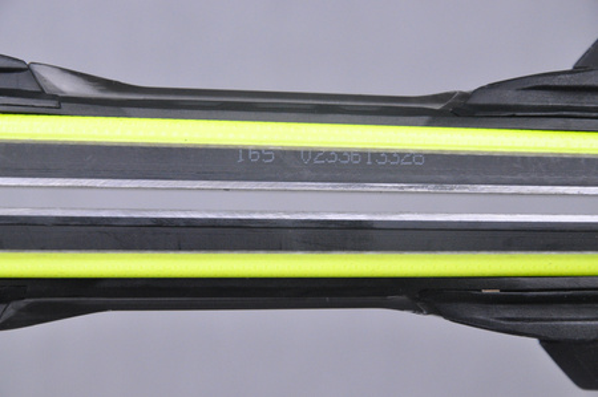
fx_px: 2613
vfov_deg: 8.7
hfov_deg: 13.1
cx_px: 299
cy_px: 198
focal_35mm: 158
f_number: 9.5
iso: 3200
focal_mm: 105
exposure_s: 1/125
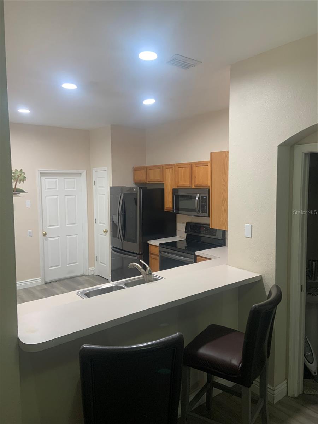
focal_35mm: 26
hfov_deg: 53.1
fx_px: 318
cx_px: 159
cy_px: 212
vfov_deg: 67.3
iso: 125
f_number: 1.8
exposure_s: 1/60
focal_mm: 4.25
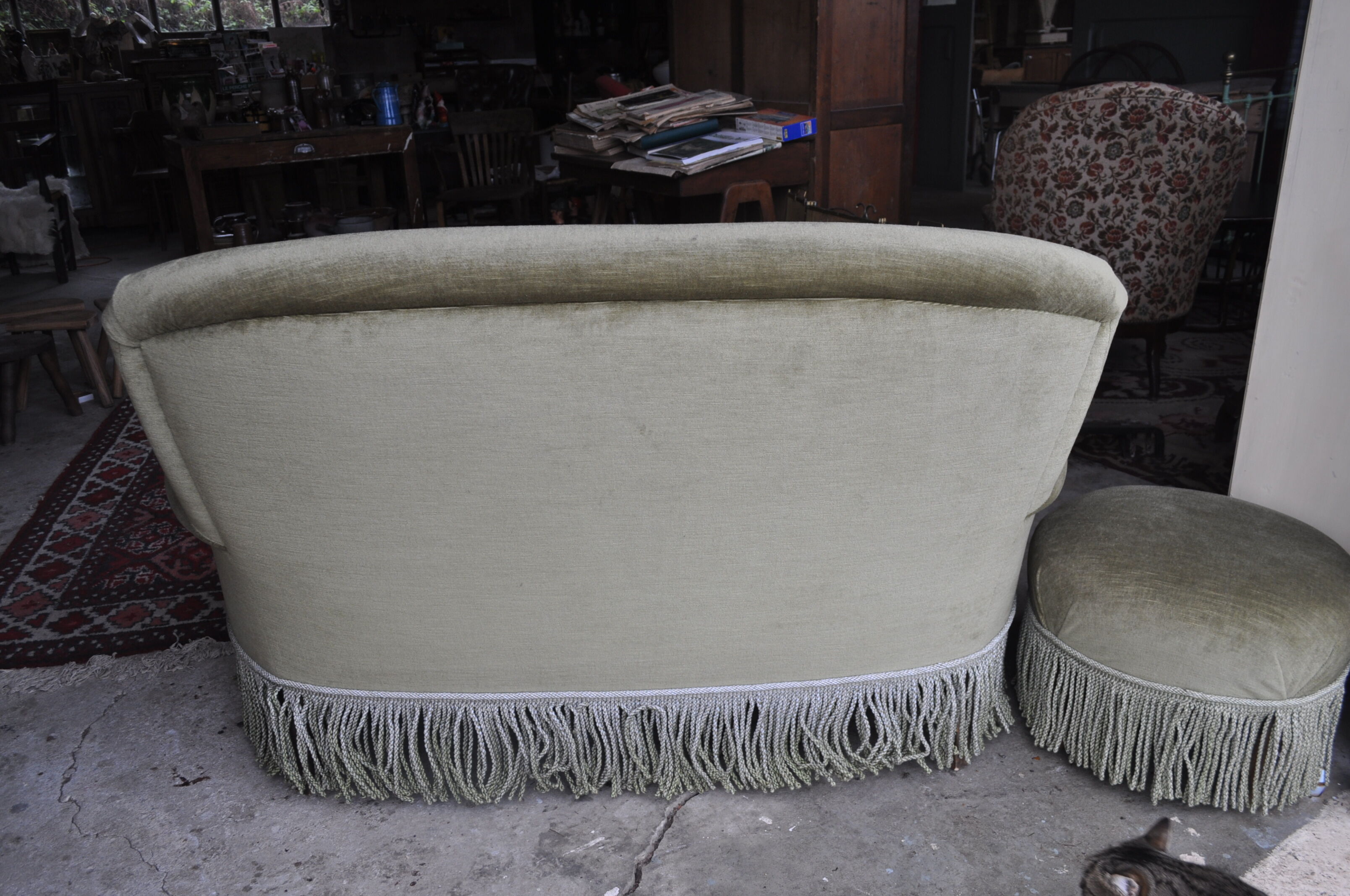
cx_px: 675
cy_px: 448
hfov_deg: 62.0
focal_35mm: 30
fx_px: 1124
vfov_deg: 43.5
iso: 320
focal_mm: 20
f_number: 5.6
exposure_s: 1/125
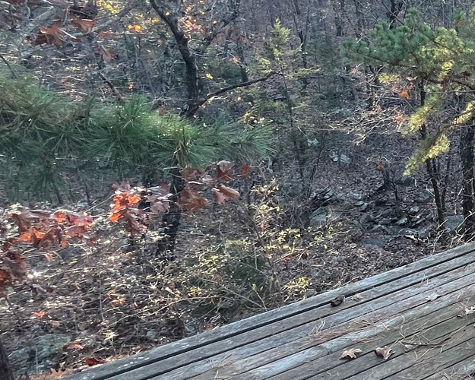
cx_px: 679
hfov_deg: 30.7
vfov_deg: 37.5
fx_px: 548
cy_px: 108
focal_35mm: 39
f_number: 1.8
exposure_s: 1/99
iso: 50
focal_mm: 1.57
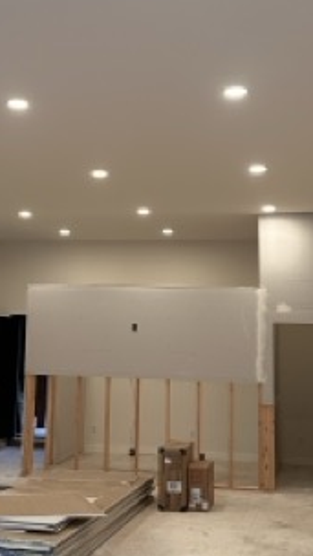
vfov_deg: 37.8
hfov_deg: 21.8
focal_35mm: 55
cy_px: 247
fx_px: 812
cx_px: 112
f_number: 1.78
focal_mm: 6.86
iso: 250
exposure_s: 1/120
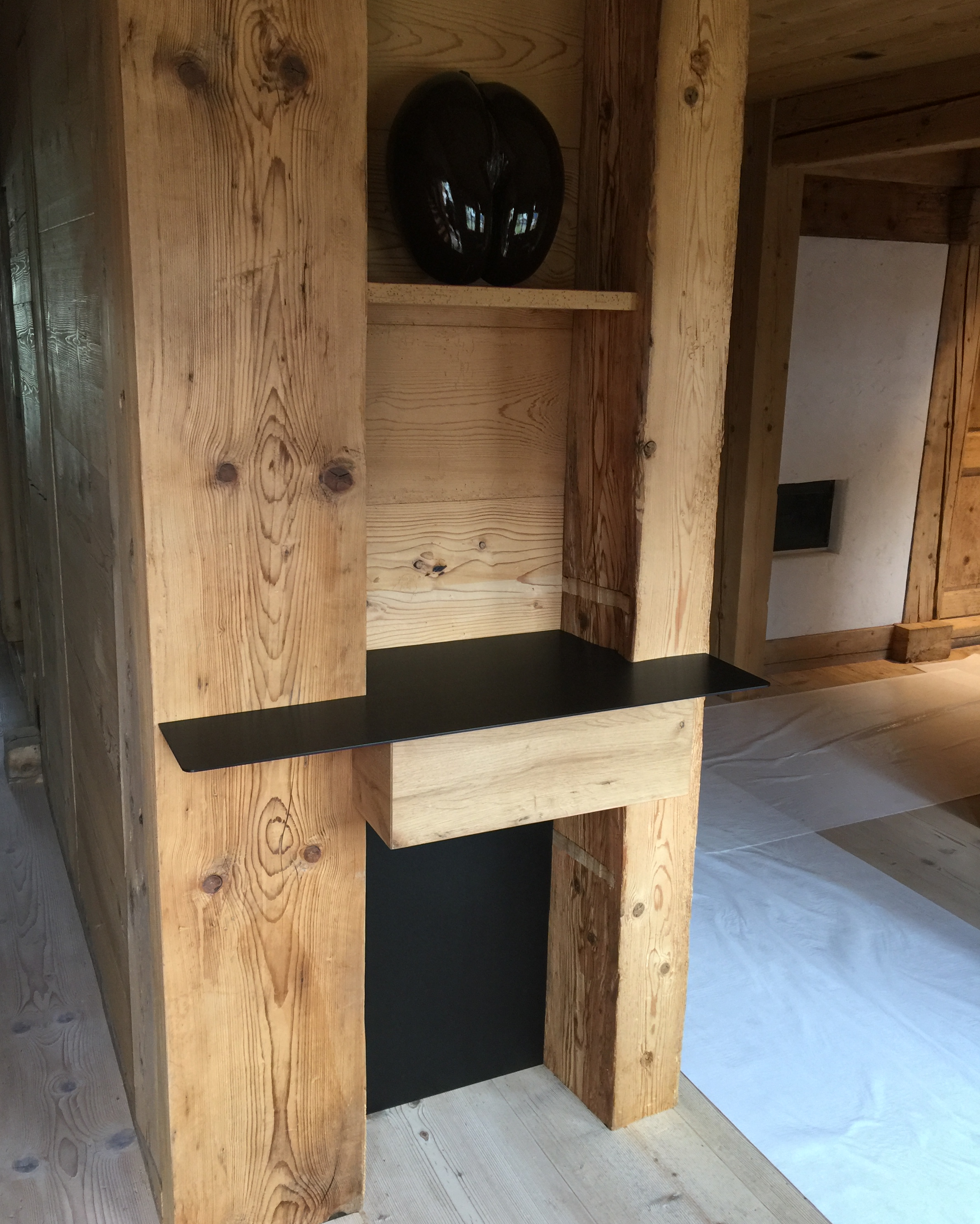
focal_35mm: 31
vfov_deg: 57.2
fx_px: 1124
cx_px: 477
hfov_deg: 47.1
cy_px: 596
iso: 80
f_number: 2.2
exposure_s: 1/33
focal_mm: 4.15
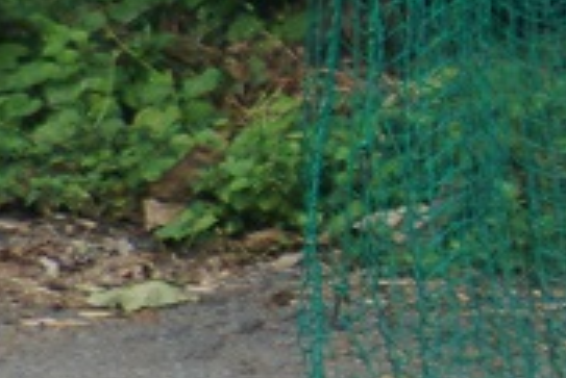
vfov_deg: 0.6
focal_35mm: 2341
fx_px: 36834
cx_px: 1041
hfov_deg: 0.9
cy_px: 266
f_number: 5.6
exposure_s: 1/400
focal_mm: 230
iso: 320
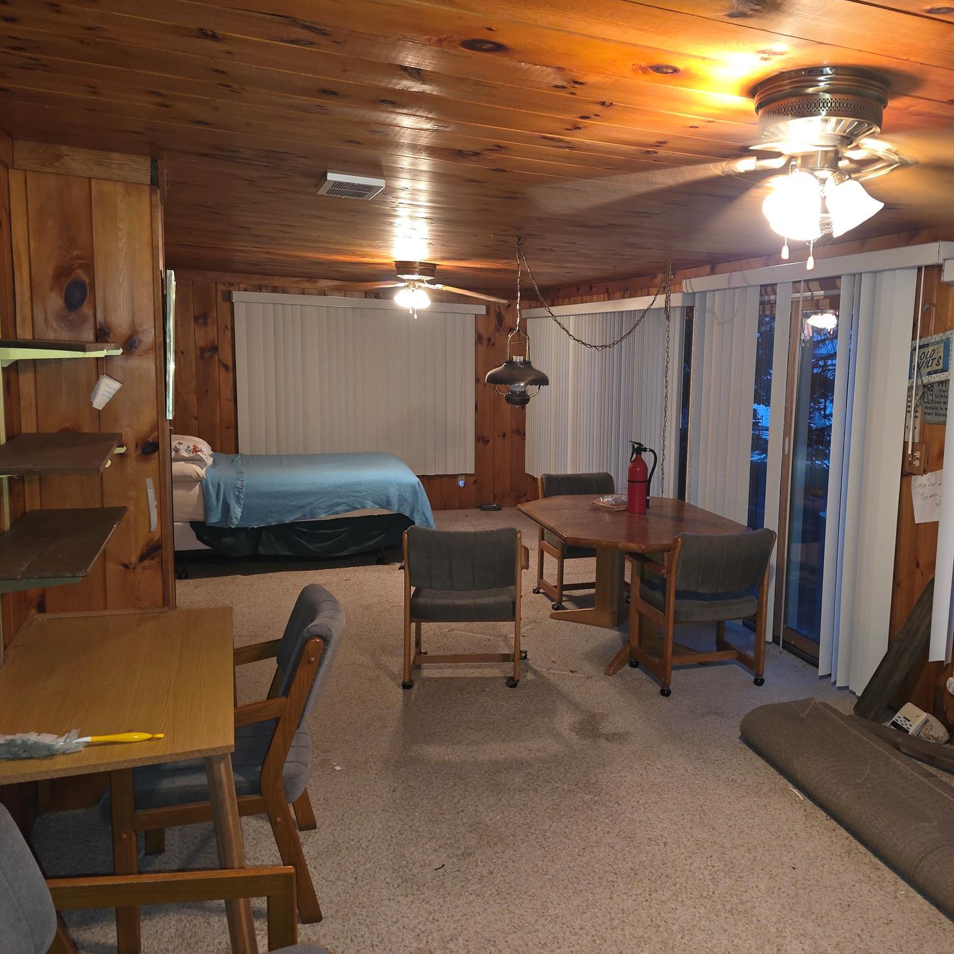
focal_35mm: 28
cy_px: 479
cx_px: 609
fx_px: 873
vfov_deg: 57.3
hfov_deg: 56.5
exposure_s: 1/15
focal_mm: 6.3
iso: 125
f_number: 1.7
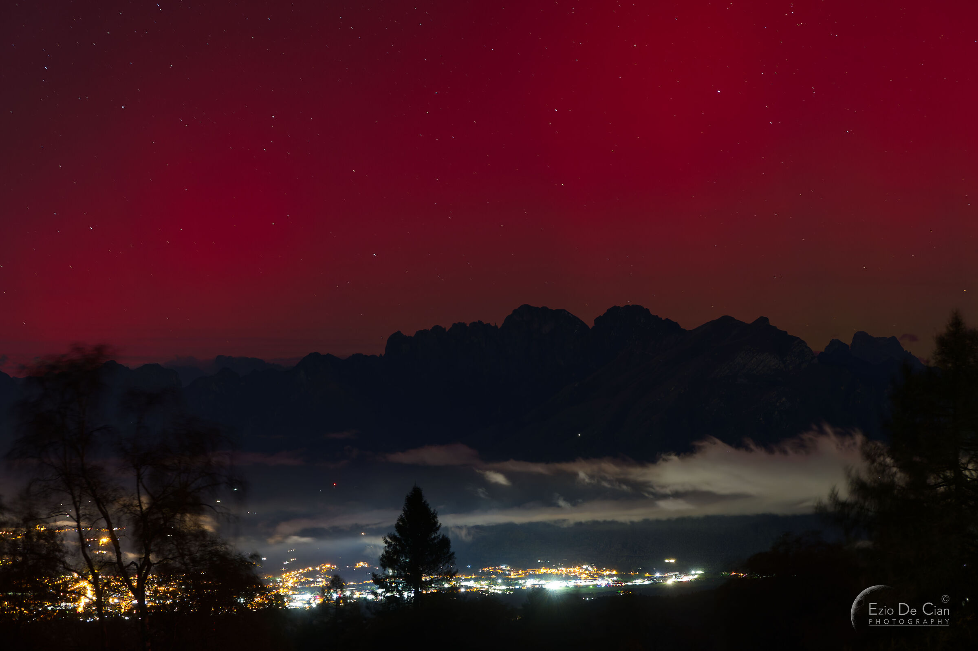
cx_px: 489
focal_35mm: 55
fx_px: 1493
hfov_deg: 36.3
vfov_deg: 24.6
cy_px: 326
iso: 1400
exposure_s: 20
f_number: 5.6
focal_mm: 55
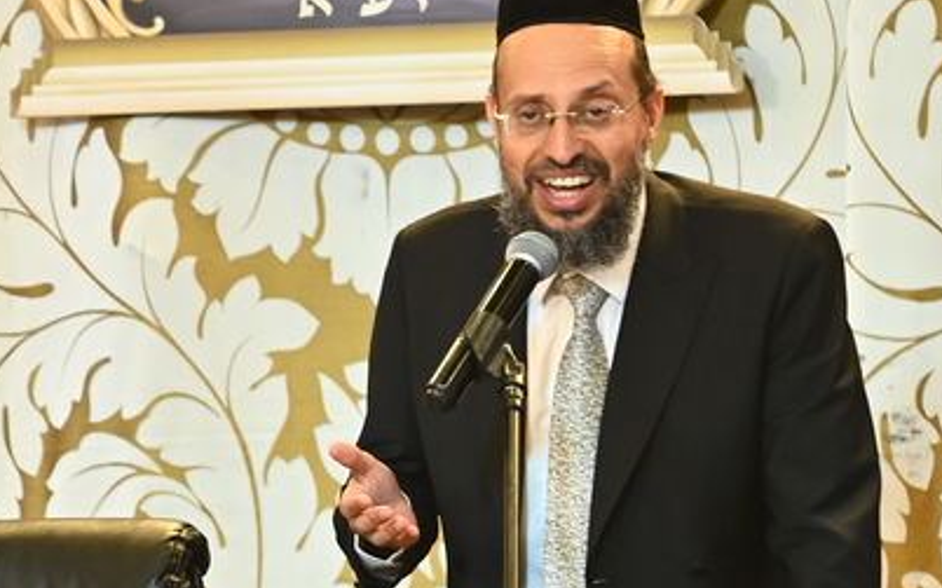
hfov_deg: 6.0
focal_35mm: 348
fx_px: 8932
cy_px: 313
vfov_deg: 3.8
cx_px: -286
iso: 2500
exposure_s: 1/125
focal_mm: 98
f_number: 5
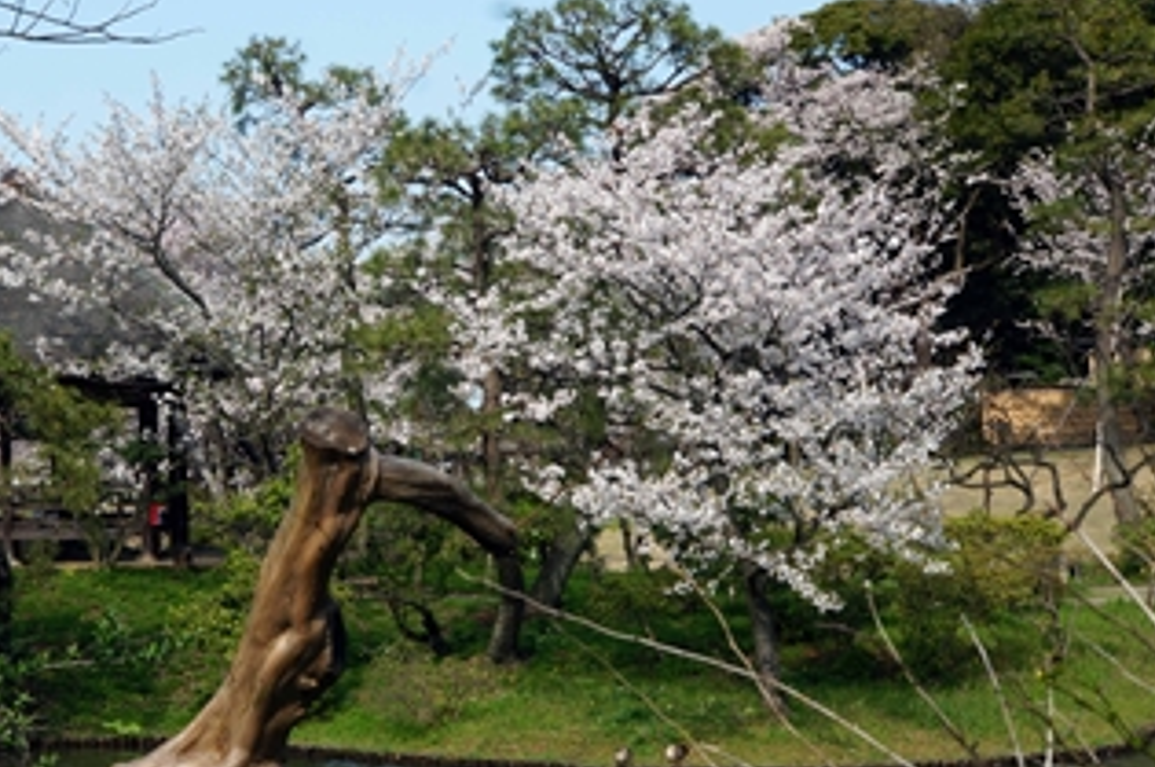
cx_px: 429
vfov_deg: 13.2
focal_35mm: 103
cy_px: 440
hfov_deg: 19.8
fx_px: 3299
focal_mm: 54
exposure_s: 1/160
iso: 100
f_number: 10
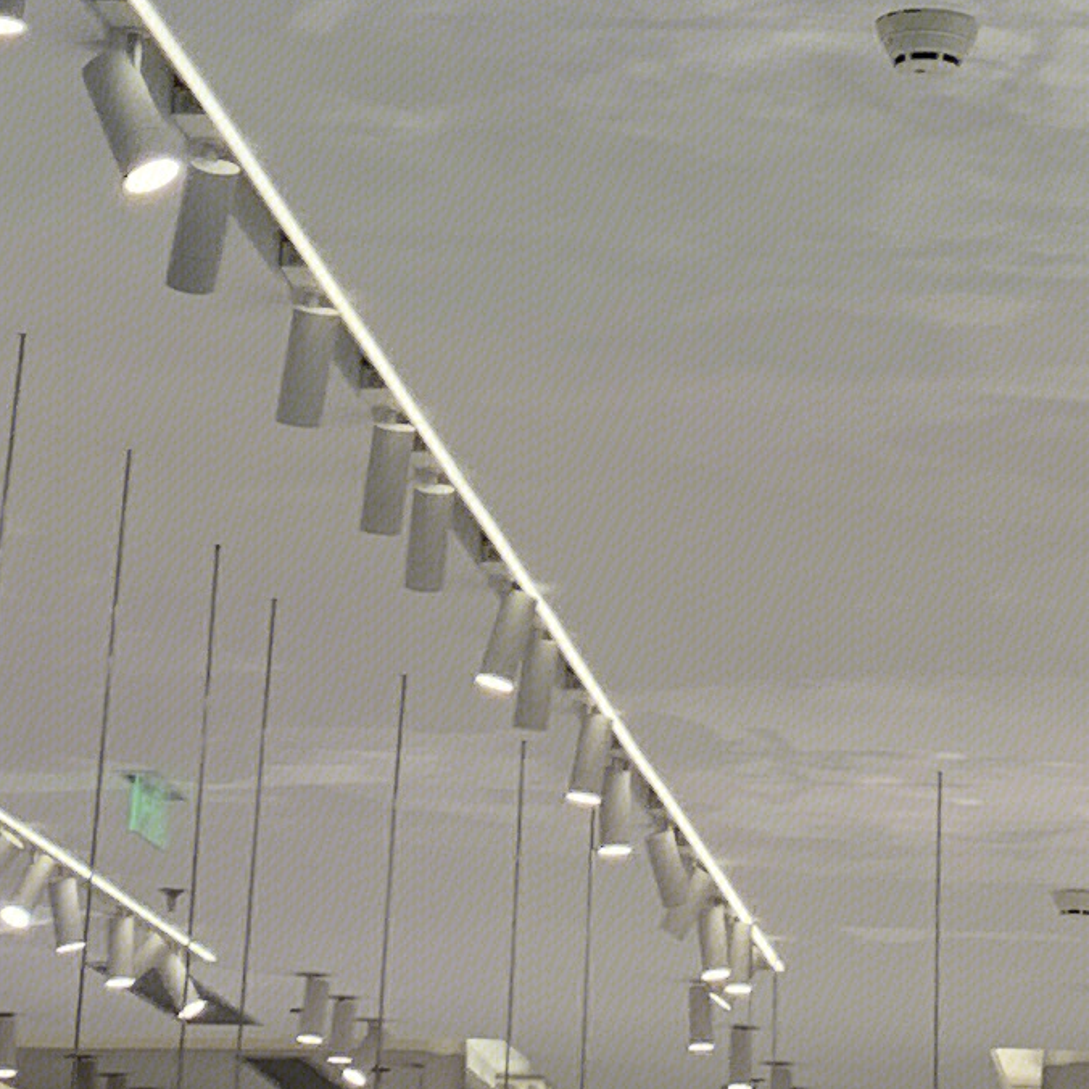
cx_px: 728
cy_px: -474
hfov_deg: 12.7
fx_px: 4876
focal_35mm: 137
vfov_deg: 12.2
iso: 25
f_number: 1.8
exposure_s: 1/101
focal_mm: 4.25
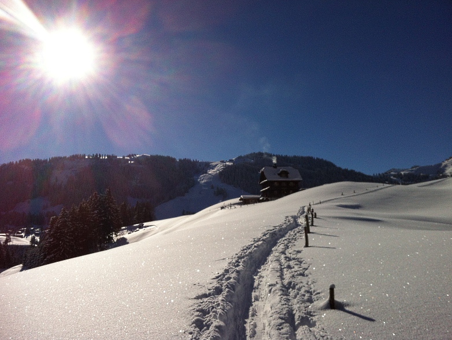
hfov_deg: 51.3
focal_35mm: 36
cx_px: 224
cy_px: 171
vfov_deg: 39.7
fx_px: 470
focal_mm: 3.85
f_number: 2.8
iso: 100
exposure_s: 1/7541
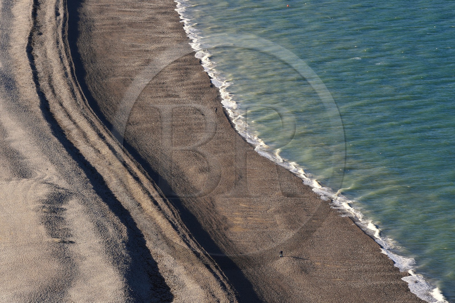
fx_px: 2527
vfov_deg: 6.9
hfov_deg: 10.3
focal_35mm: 200
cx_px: 228
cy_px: 152
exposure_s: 1/250
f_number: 10
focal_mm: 200
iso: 200
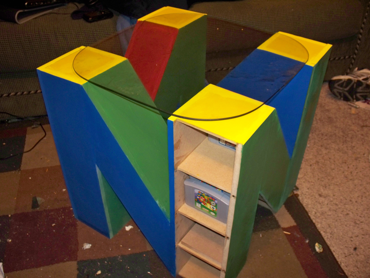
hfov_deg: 52.6
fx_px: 374
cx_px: 185
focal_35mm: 35
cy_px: 139
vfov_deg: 40.7
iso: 200
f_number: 2.8
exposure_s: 1/30
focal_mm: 7.54
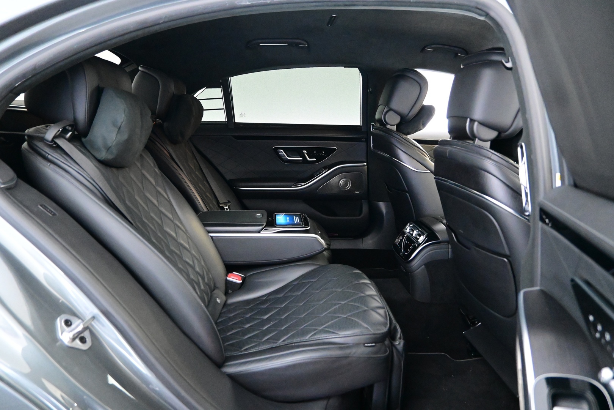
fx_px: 409
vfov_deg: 53.1
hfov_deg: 73.7
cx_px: 307
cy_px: 205
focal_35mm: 24
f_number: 3.5
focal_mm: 16
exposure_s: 1/25
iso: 8000
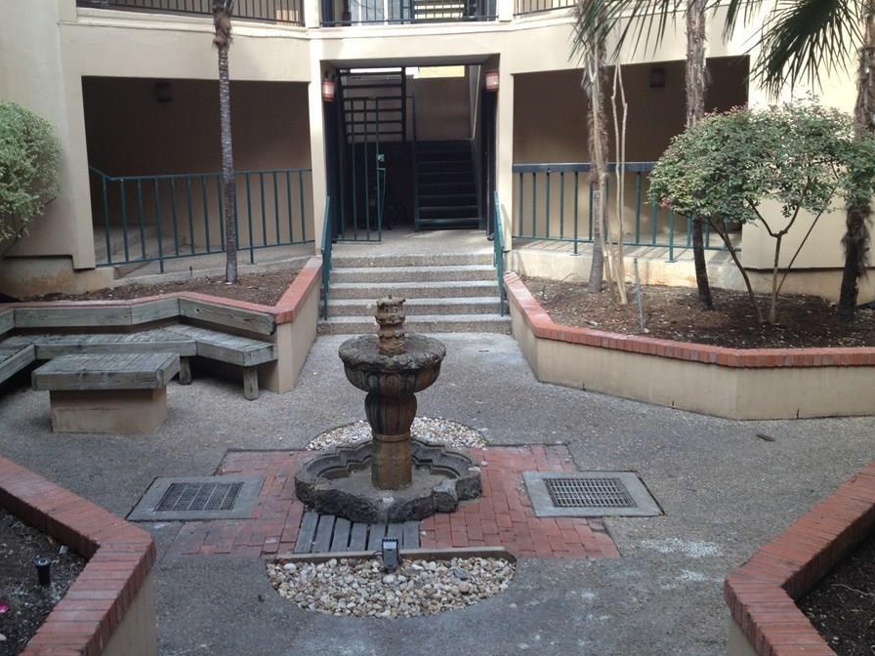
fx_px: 1011
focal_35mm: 40
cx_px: 384
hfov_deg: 46.7
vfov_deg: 35.9
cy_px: 308
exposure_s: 1/141
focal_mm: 4.28
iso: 50
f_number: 2.4
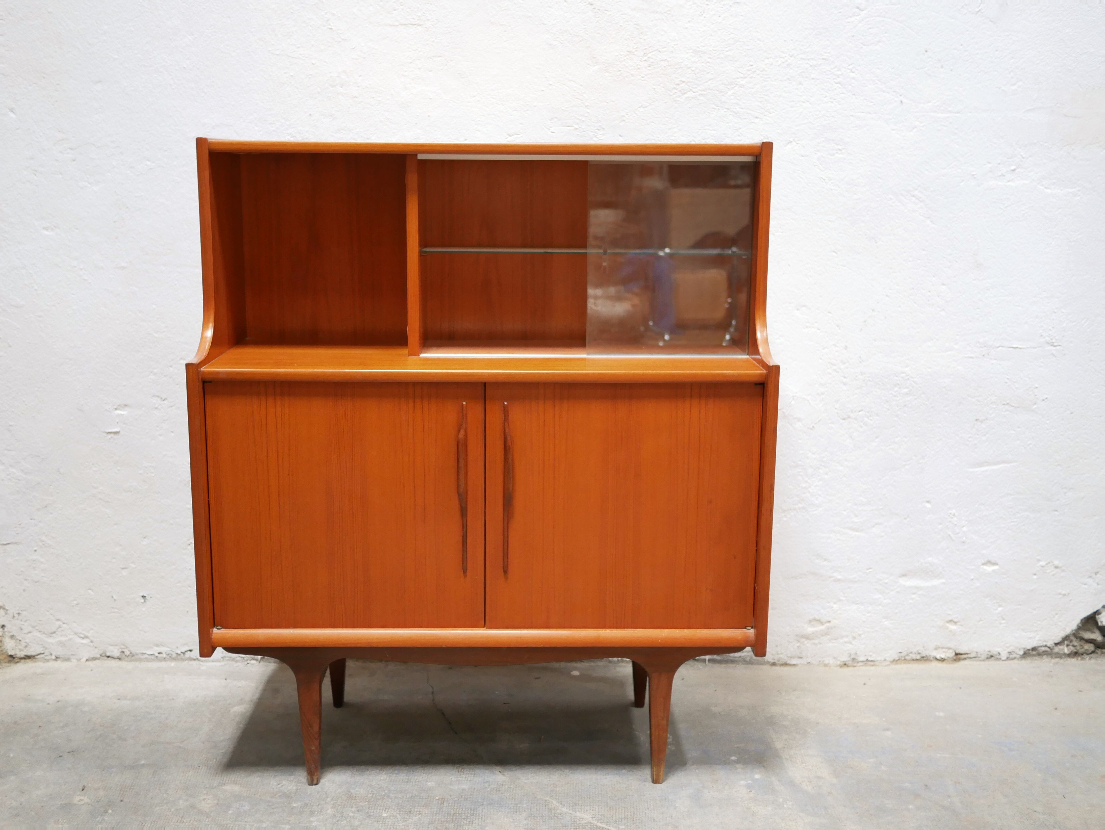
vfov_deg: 36.0
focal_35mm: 40
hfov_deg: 46.8
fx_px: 1277
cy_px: 415
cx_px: 552
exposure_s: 1/60
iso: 640
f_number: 1.7
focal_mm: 20
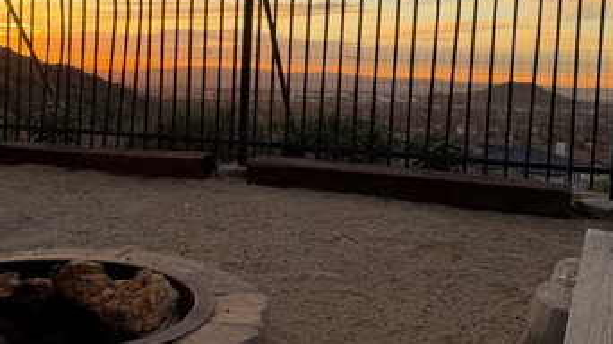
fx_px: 796
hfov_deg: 41.8
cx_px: 229
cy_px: 116
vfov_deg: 24.3
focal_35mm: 49
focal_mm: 6.76
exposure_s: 1/504
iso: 80
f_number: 1.78
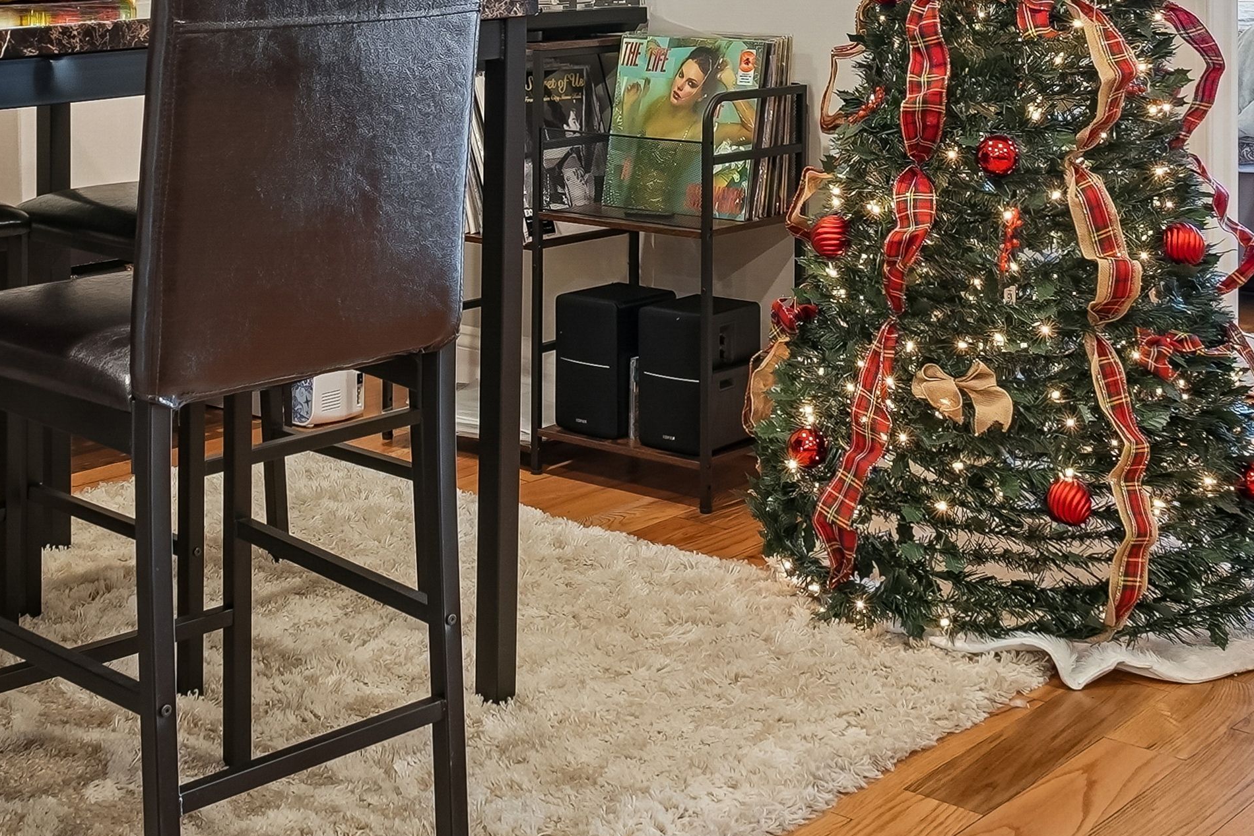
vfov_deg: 21.7
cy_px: -95
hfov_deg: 33.9
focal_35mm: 59
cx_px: 546
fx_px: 2055
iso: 400
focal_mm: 16
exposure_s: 1/4
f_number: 8
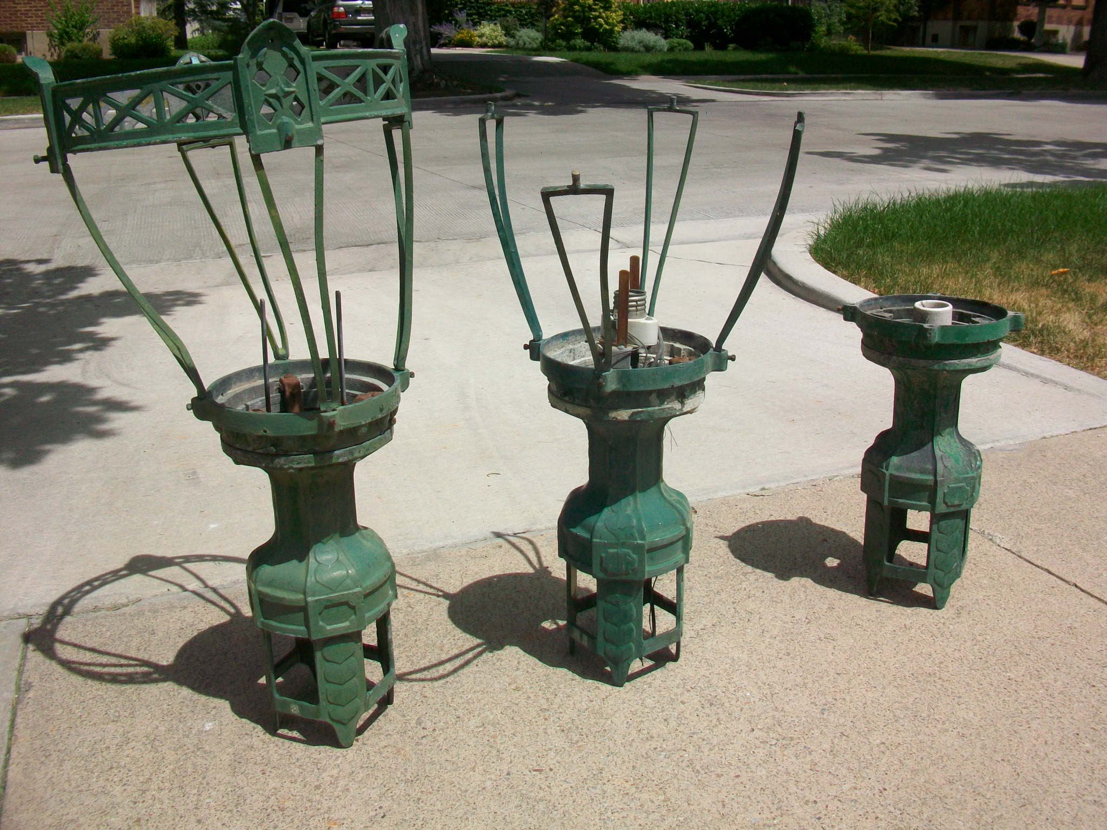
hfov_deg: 56.8
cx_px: 554
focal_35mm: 32
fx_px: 1023
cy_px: 415
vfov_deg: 44.2
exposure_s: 1/500
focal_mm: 5.7
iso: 64
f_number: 5.5
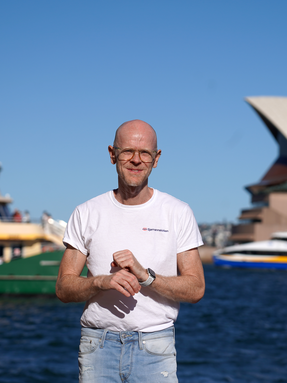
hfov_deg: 9.8
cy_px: 191
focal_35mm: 152
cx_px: 180
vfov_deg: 13.0
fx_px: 1680
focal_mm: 105
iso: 100
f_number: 5
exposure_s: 1/2000
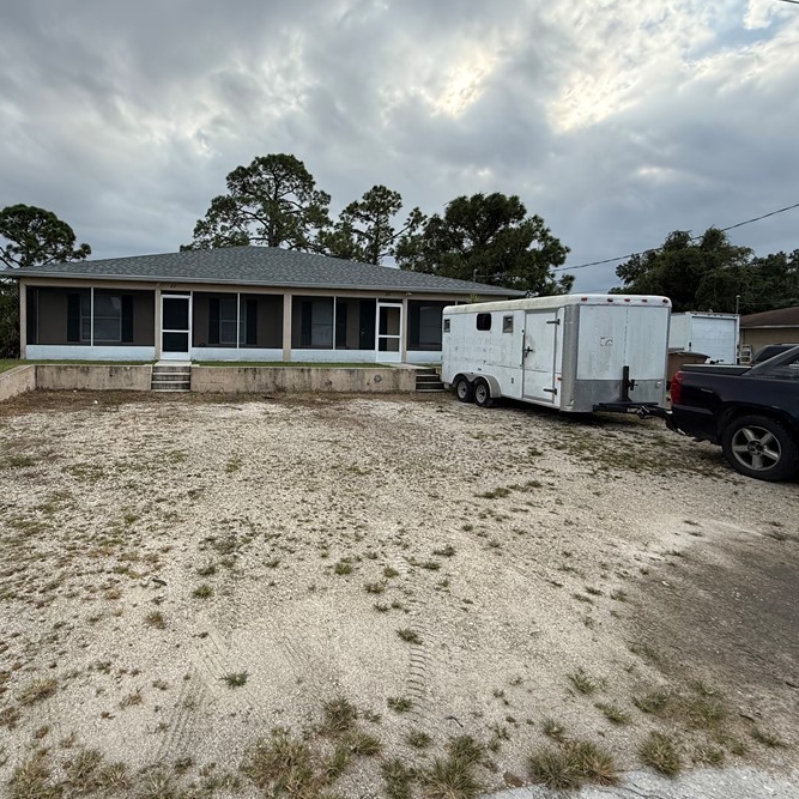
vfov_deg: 77.4
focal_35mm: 19
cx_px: 292
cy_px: 353
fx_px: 496
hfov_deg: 76.1
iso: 64
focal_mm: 2.22
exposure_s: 1/1167
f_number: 2.2
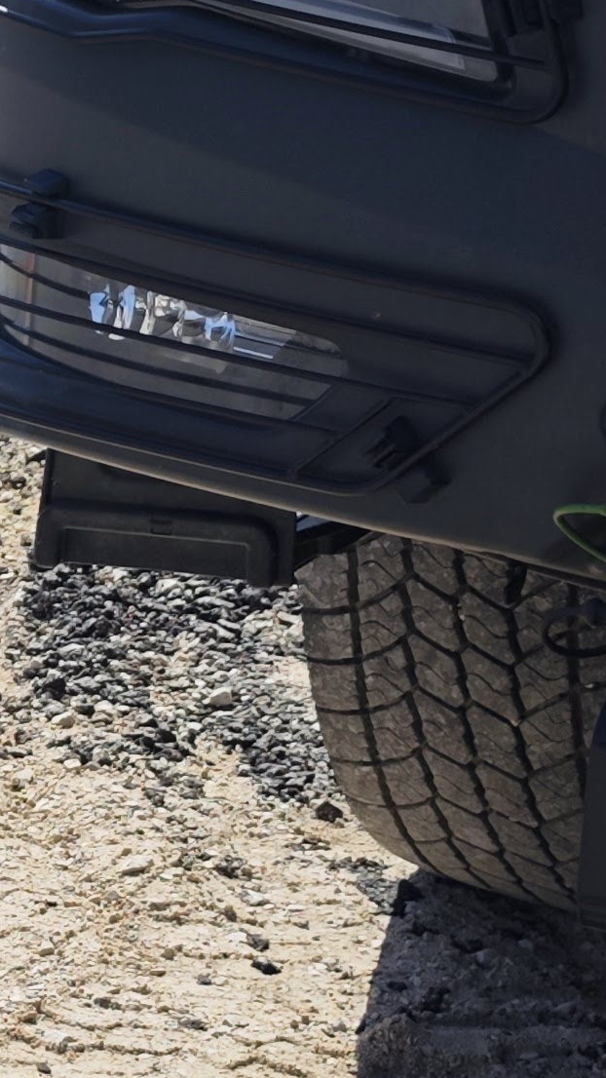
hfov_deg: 9.3
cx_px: -679
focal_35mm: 121
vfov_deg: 17.6
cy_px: 260
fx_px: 3457
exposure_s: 1/2000
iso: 64
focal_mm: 8.72
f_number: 2
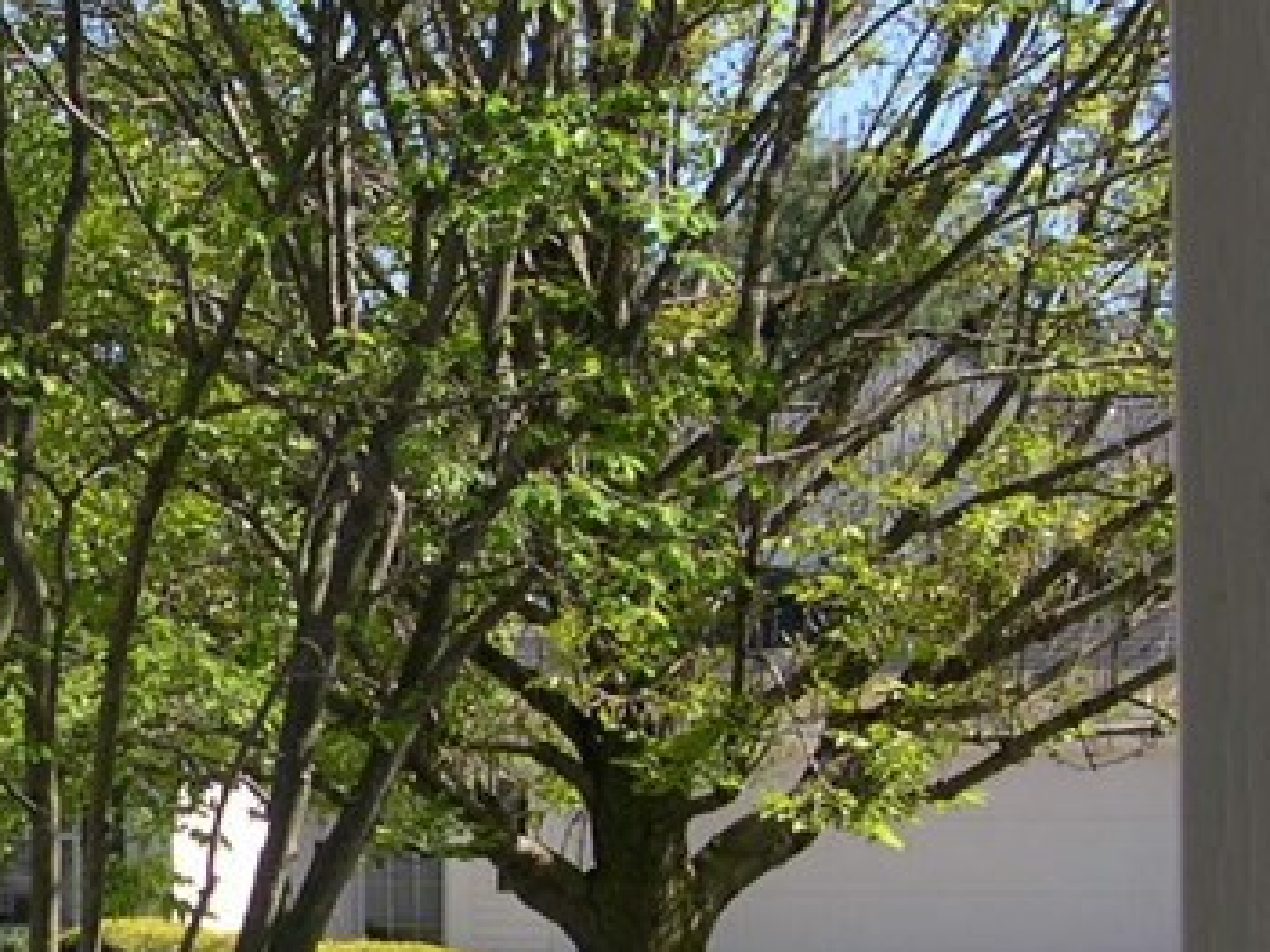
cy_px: 789
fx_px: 4071
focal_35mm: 111
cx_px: -452
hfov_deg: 16.6
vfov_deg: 13.3
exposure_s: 1/95.7
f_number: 7.6
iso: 100
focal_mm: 8
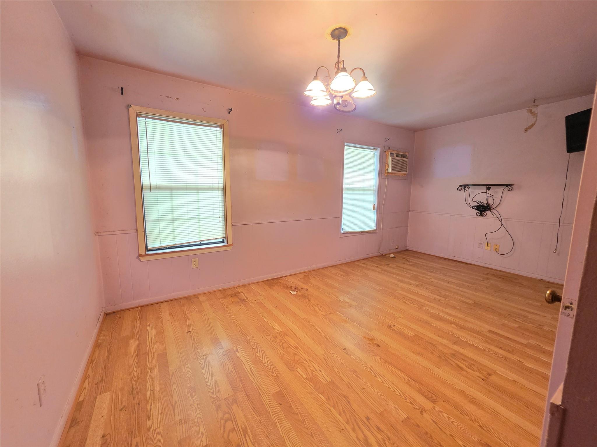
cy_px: 224
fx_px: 224
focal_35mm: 13
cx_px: 298
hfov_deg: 106.2
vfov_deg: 89.9
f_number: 1.9
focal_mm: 2.2
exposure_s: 1/60
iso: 640
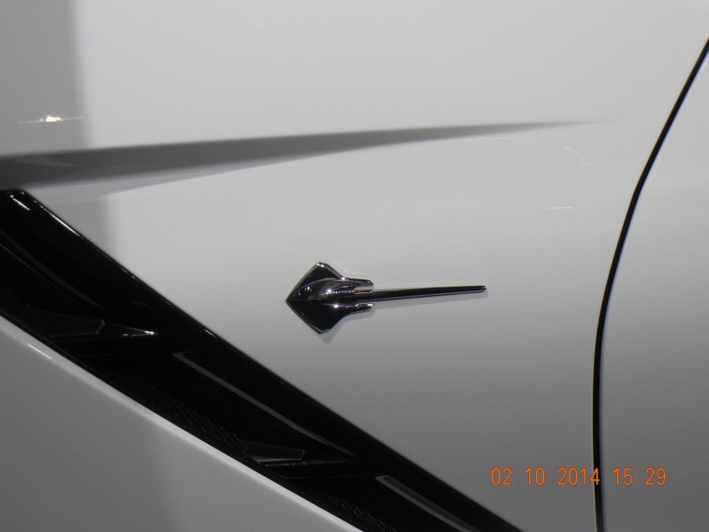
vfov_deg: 14.5
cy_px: 266
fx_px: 2089
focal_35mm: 102
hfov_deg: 19.3
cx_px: 354
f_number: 4.5
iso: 160
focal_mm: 18.3
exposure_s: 1/75.2
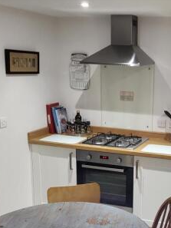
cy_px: 152
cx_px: 151
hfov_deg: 27.6
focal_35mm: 51
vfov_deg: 37.1
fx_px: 336
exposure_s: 1/50
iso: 200
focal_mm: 5.4
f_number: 1.8
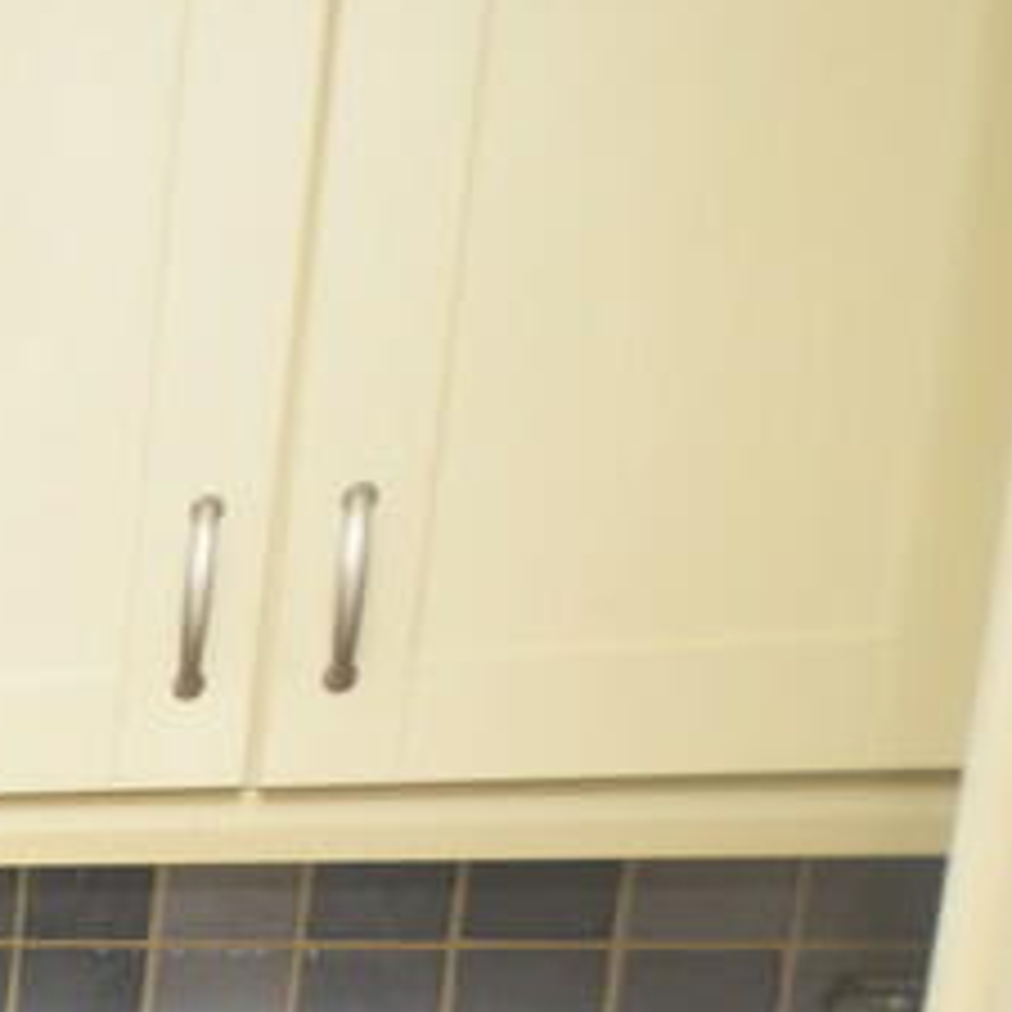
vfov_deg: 25.9
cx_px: -1003
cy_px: 1262
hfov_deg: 18.8
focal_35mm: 58
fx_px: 1918
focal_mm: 10
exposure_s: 1/60
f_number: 4
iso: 900
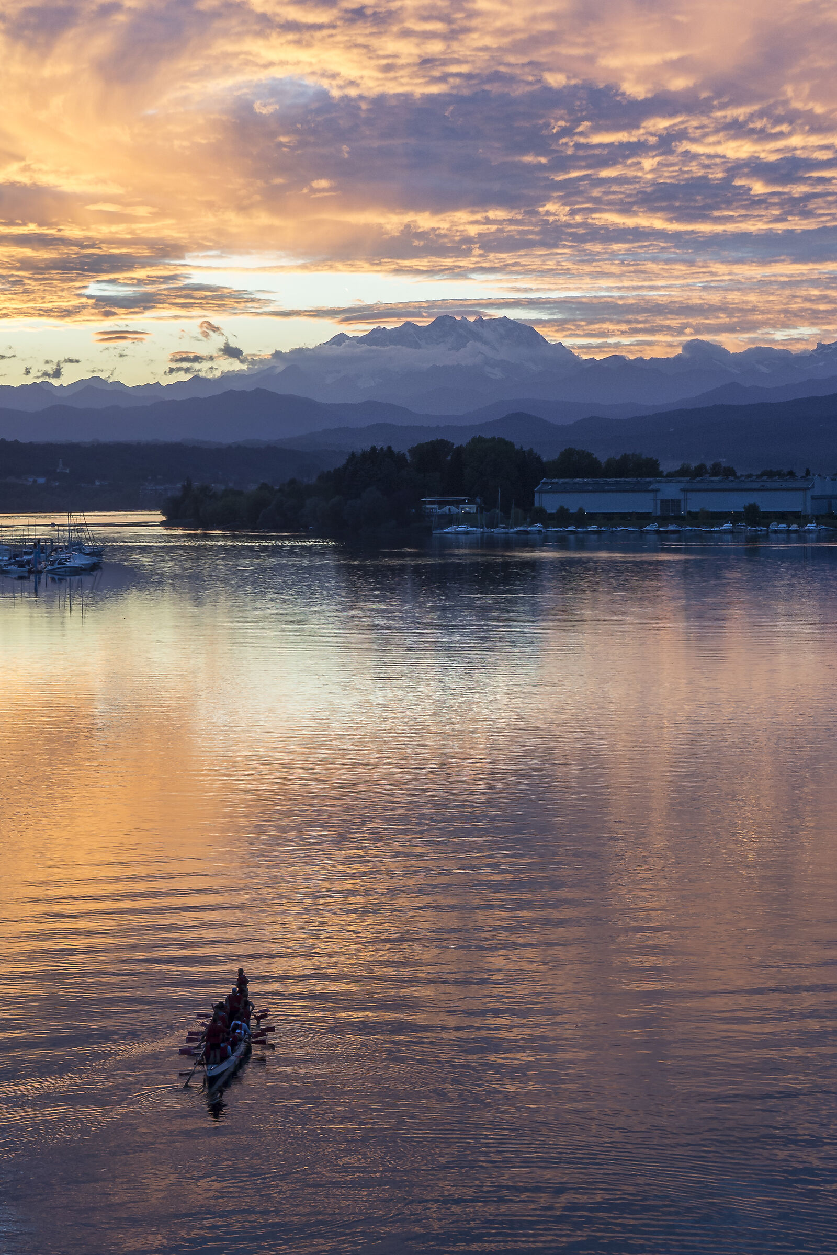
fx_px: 2615
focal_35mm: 75
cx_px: 418
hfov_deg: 18.2
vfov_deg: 27.0
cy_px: 628
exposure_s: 1/80
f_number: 8
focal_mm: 50
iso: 640
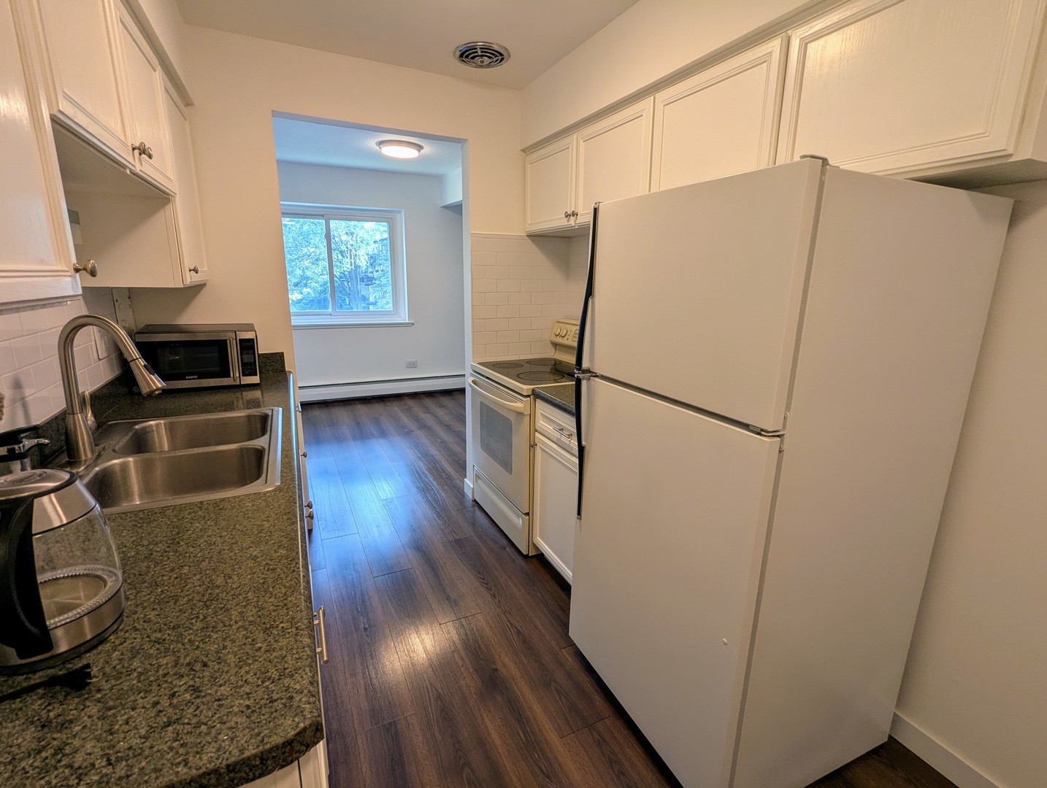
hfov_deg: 94.4
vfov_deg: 78.3
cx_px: 524
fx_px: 485
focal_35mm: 16
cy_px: 394
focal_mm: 2.35
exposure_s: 1/60
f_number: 2.2
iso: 56
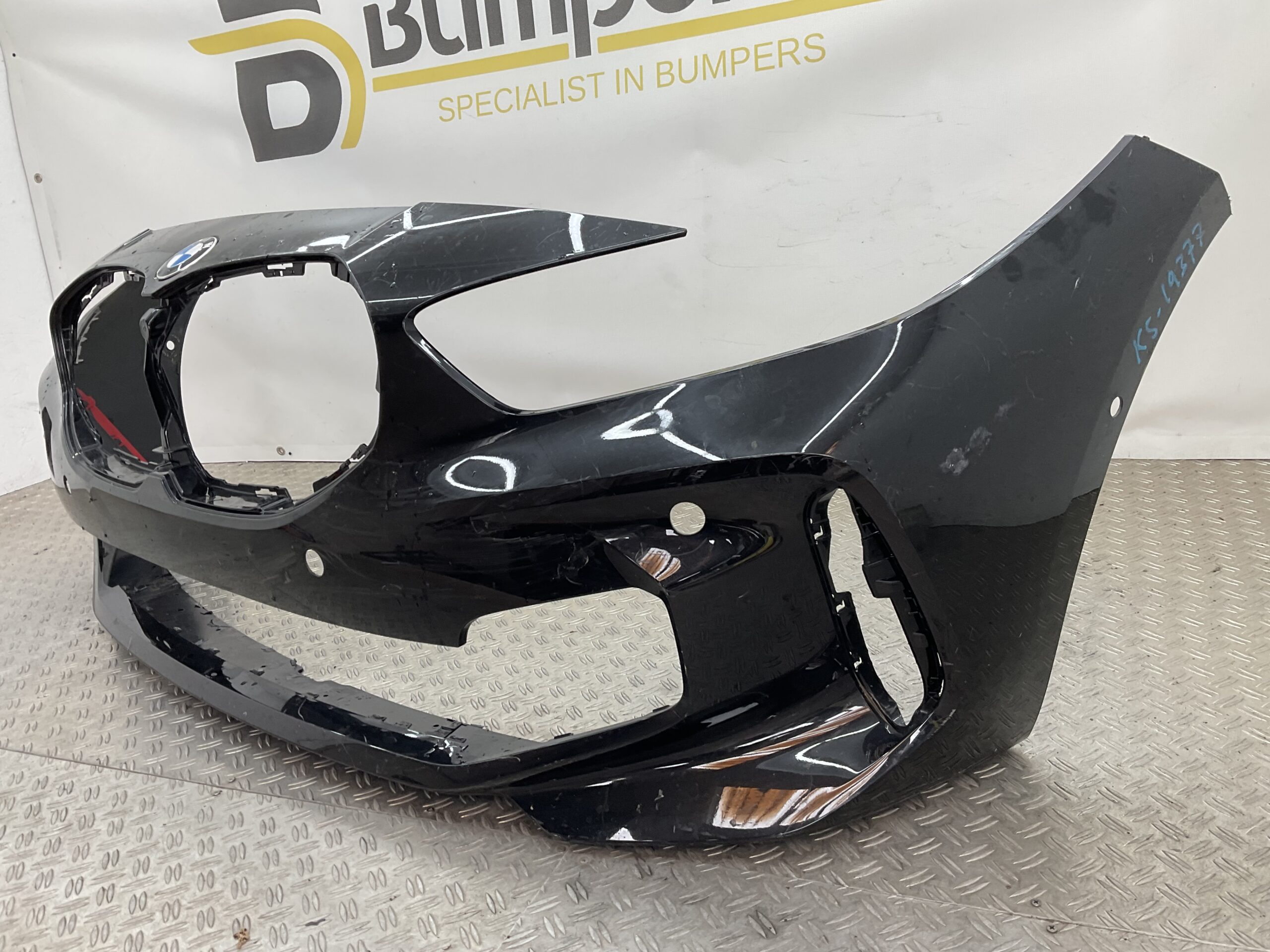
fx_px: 1064
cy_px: 476
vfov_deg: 48.2
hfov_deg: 61.7
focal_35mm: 29
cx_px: 635
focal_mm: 3
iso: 25
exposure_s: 1/100
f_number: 1.8
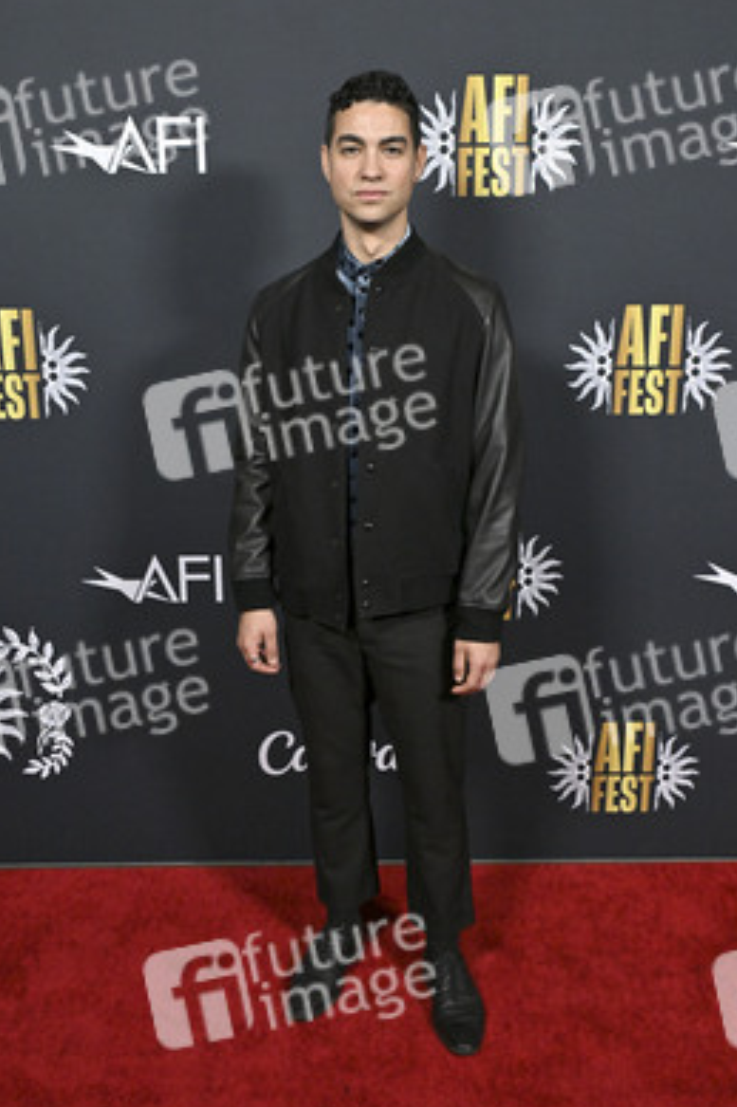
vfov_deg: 53.2
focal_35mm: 36
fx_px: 1106
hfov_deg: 36.8
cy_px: 555
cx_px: 373
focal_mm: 35
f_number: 6.3
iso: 2500
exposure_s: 1/320
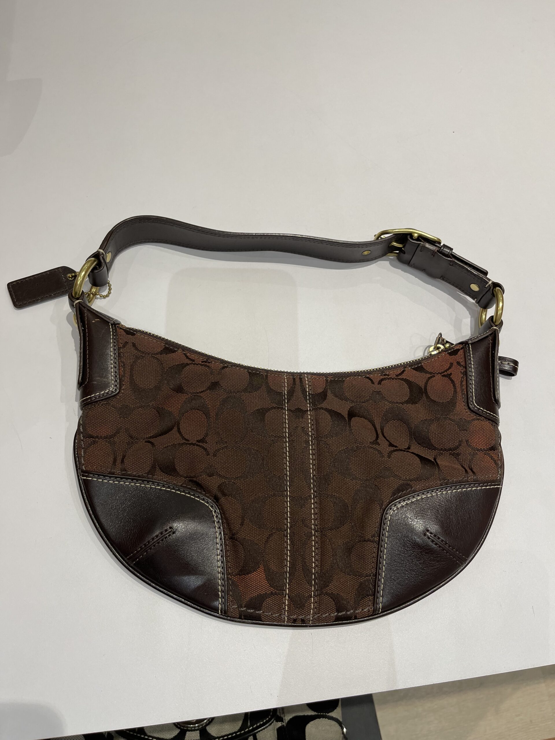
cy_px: 370
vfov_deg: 67.3
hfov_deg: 53.1
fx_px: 556
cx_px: 278
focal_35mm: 26
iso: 64
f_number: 1.6
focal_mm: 5.1
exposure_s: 1/100
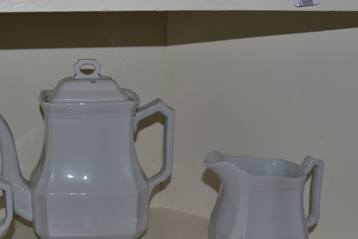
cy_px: 186
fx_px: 587
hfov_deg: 33.5
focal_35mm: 59
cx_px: 110
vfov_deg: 22.7
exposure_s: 1/60
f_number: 8
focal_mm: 24
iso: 100
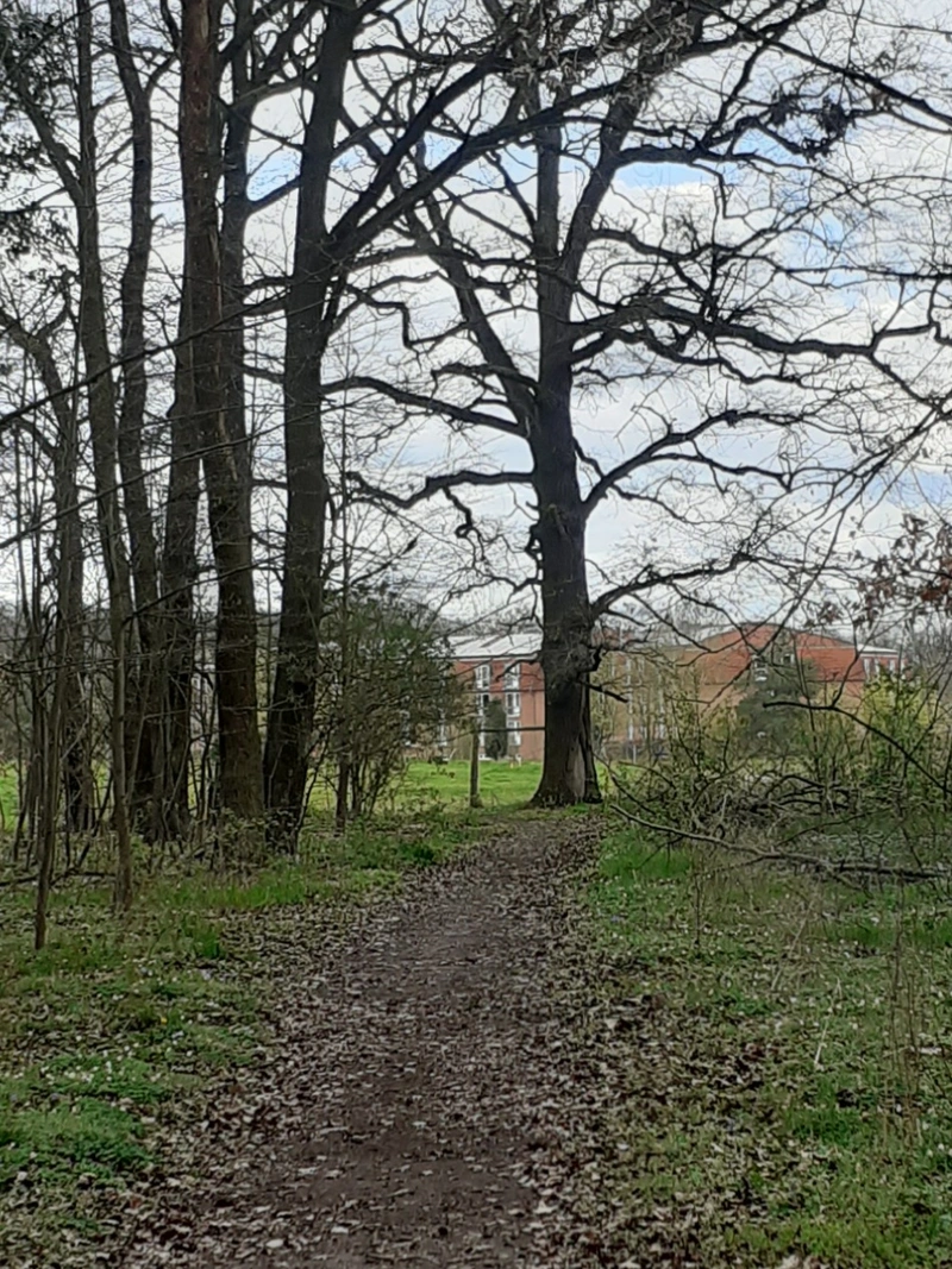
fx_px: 990
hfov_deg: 51.3
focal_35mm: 27
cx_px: 476
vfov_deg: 65.3
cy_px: 634
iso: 40
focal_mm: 3.6
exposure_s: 1/586
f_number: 1.9
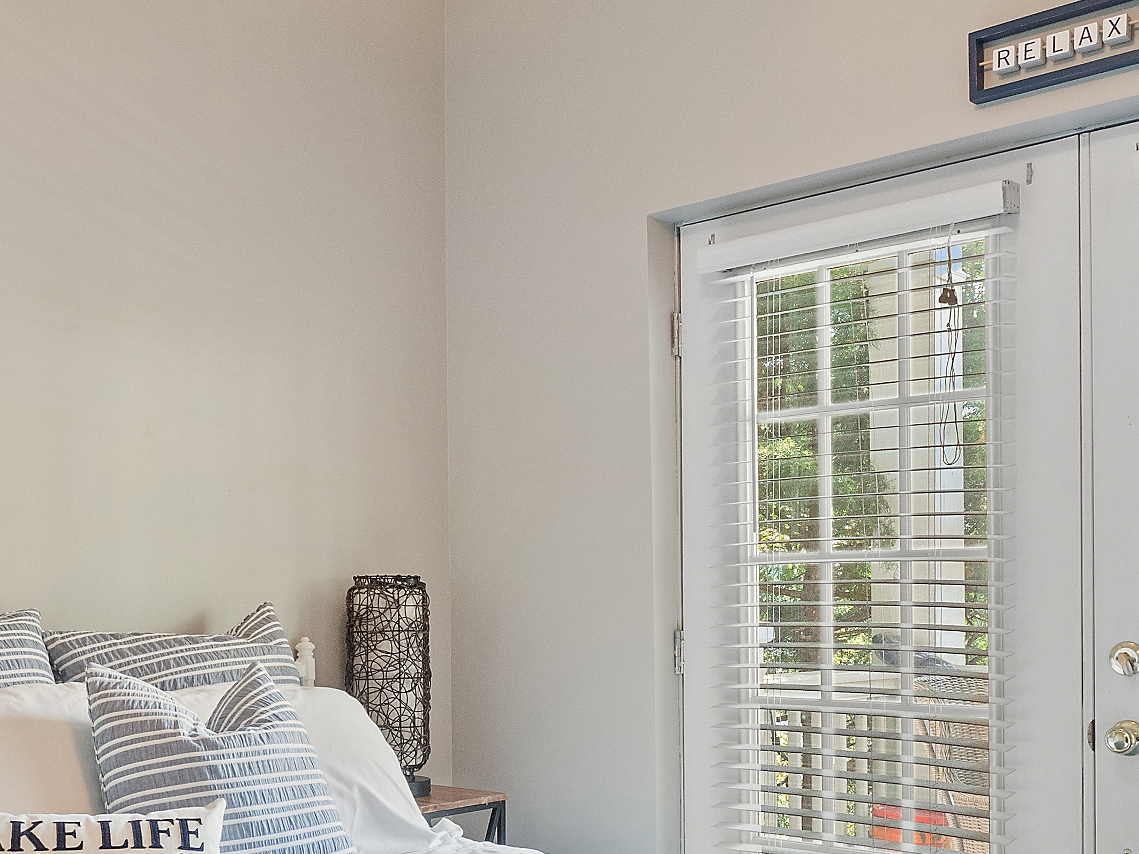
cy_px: 629
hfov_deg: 47.5
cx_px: 431
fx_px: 1283
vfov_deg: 36.1
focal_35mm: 39
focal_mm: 8
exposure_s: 1/10
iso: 400
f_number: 5.6
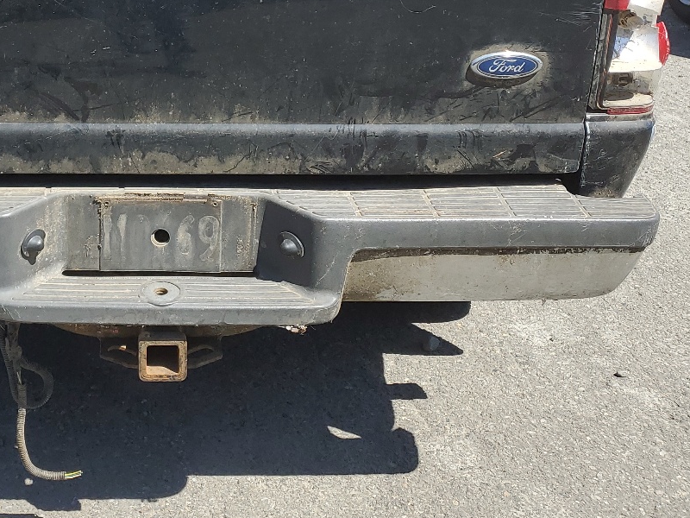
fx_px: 1037
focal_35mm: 52
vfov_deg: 26.9
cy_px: 34
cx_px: 143
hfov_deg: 35.7
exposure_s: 1/2000
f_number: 1.5
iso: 50
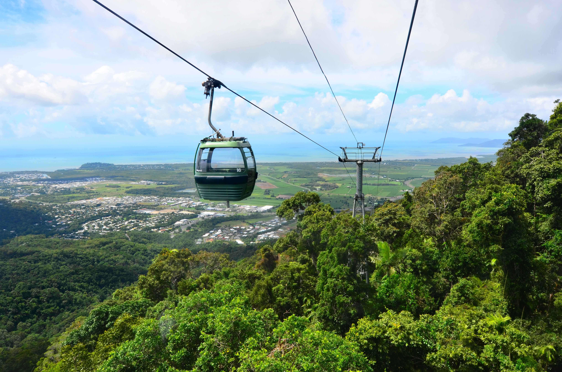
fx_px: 327
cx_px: 281
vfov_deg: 59.3
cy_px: 186
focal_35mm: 21
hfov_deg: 81.3
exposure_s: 1/320
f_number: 8
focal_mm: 14
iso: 160
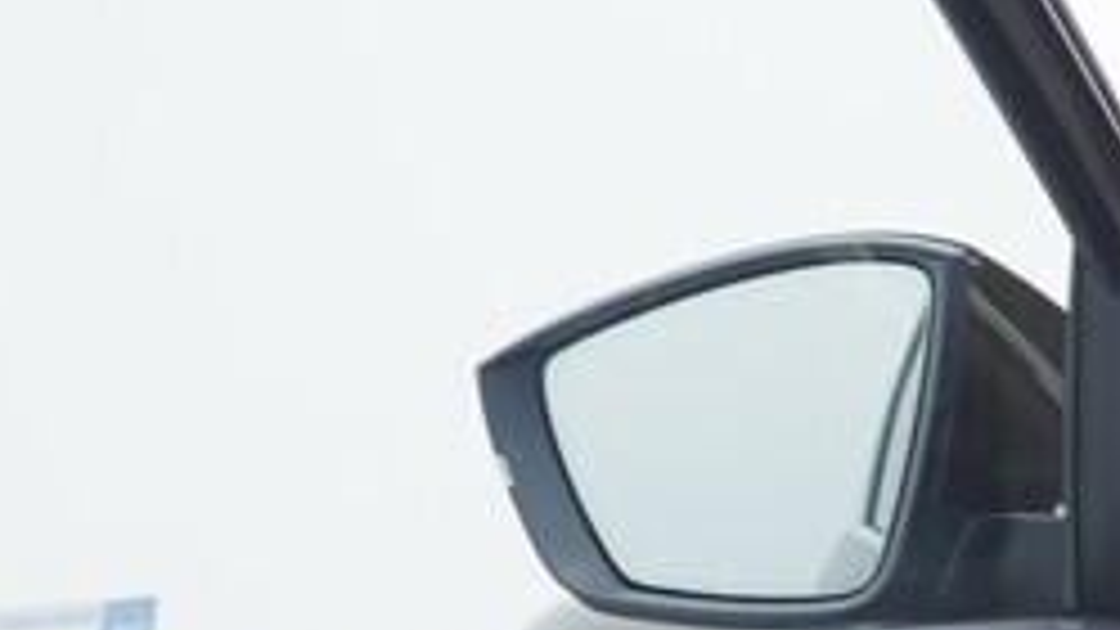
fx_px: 4603
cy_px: 871
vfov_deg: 7.7
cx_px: 1565
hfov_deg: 13.3
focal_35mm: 155
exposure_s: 1/50
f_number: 3.2
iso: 125
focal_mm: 24
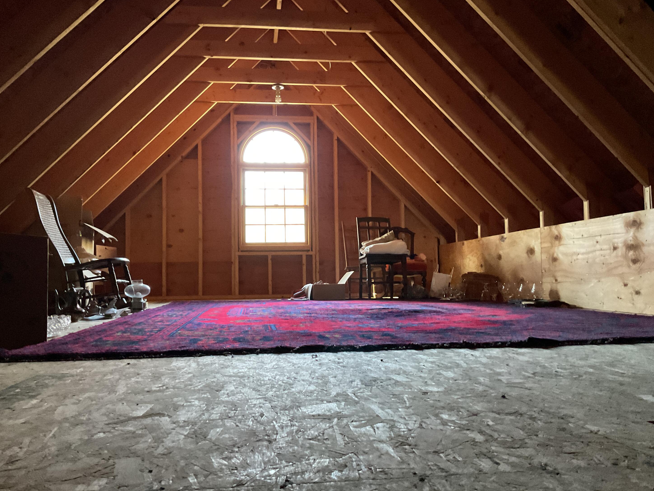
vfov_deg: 46.8
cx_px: 317
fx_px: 567
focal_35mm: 30
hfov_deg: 60.0
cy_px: 252
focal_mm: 3
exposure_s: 1/30
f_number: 1.8
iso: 500
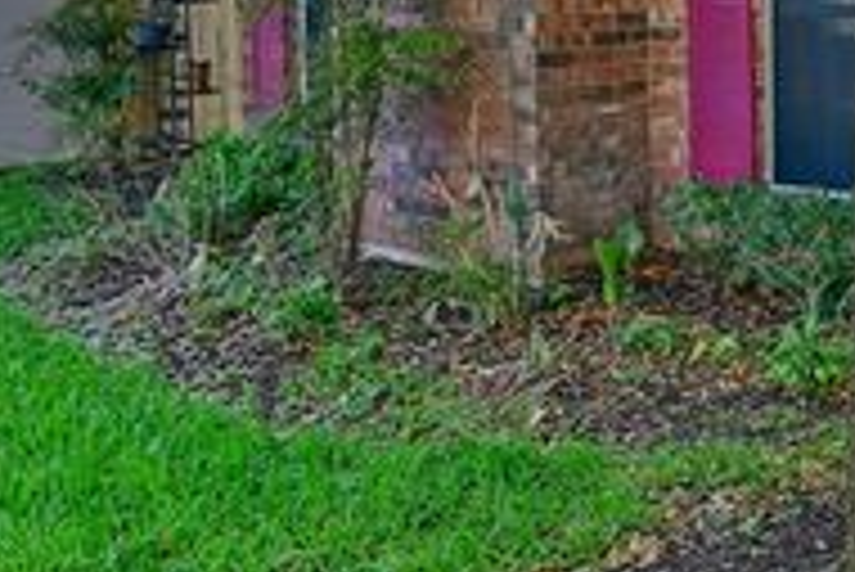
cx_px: 936
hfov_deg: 33.7
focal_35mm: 51
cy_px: -20
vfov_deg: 24.9
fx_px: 1220
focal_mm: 19.5
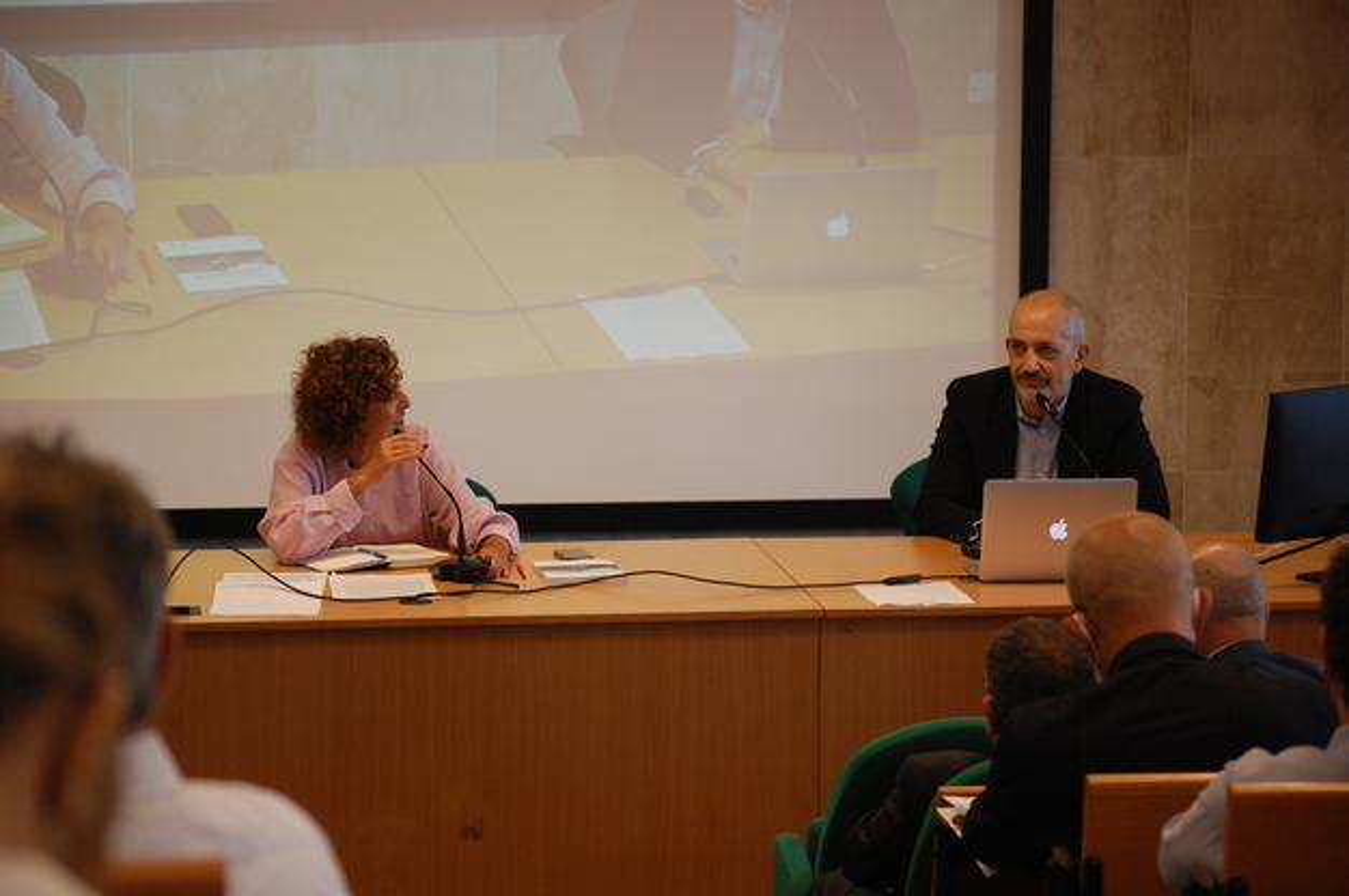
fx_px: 5615
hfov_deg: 13.7
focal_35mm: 150
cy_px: 448
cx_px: 674
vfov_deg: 9.1
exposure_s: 1/100
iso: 800
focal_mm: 100
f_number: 4.5
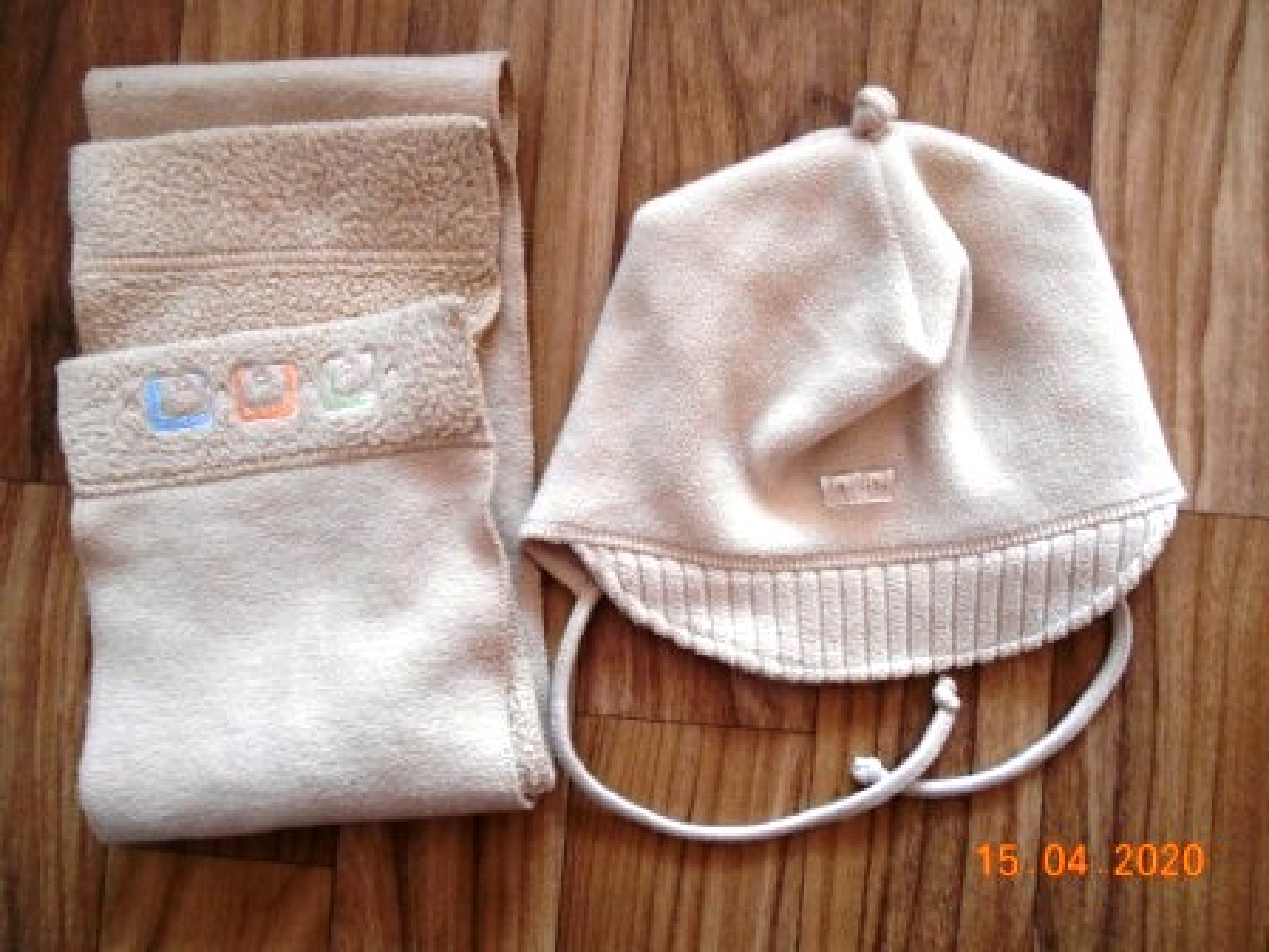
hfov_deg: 67.3
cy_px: 476
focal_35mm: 26
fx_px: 953
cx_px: 634
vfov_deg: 53.1
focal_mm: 4.7
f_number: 3.4
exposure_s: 1/30
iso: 400
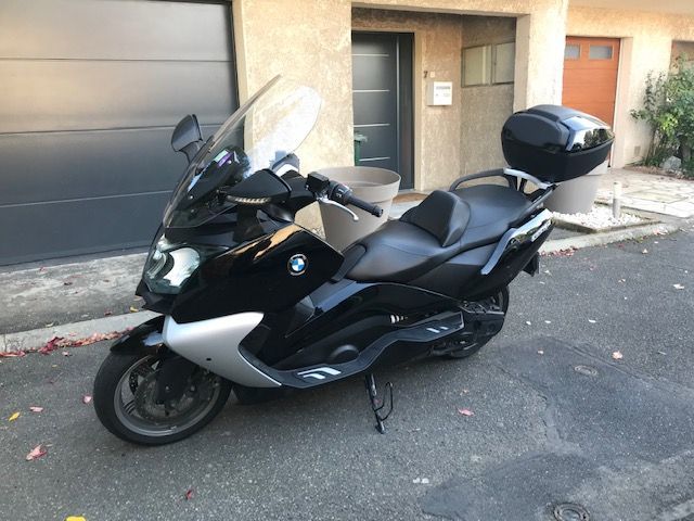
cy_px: 260
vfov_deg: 49.7
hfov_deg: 63.4
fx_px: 561
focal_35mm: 28
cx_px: 347
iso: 32
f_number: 1.8
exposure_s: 1/100
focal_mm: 3.99
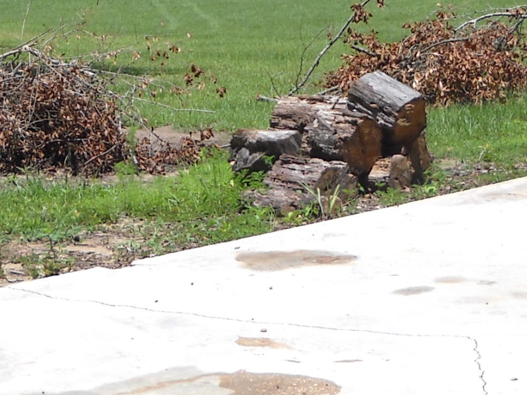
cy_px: -1
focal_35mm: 126
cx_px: 238
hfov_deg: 15.6
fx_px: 1918
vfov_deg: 11.6
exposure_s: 1/272
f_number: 5.5
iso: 64
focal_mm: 6.72
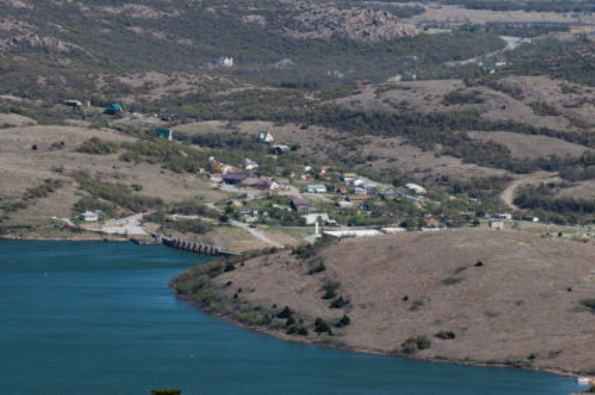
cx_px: 298
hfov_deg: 8.9
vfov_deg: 5.9
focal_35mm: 232
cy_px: 198
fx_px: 3837
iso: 200
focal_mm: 155
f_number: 16
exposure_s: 1/250
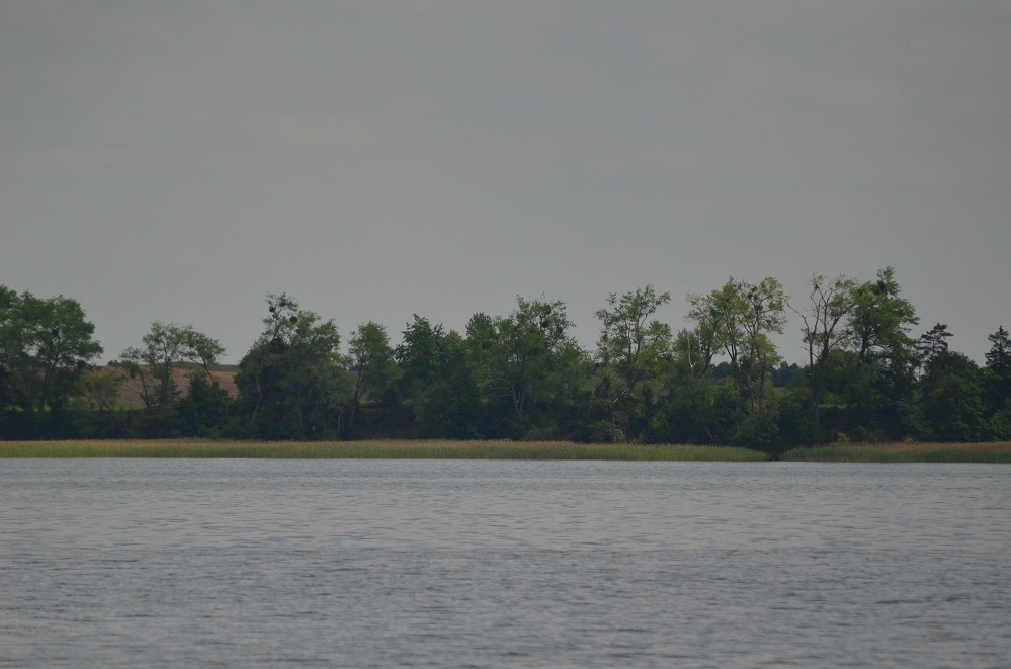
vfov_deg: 3.0
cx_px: 506
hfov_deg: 4.6
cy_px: 334
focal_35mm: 450
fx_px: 12607
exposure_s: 1/8000
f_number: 5.6
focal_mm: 300
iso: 560
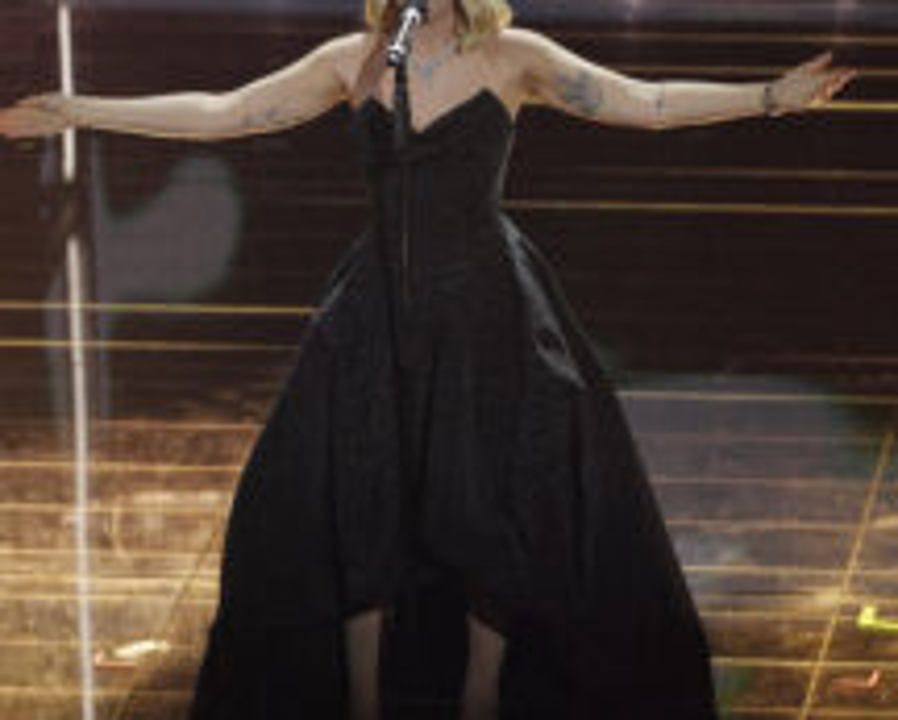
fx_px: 9014
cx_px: 412
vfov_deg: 4.6
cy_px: 408
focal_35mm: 339
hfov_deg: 5.7
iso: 3200
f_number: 2.8
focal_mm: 200
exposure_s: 1/640
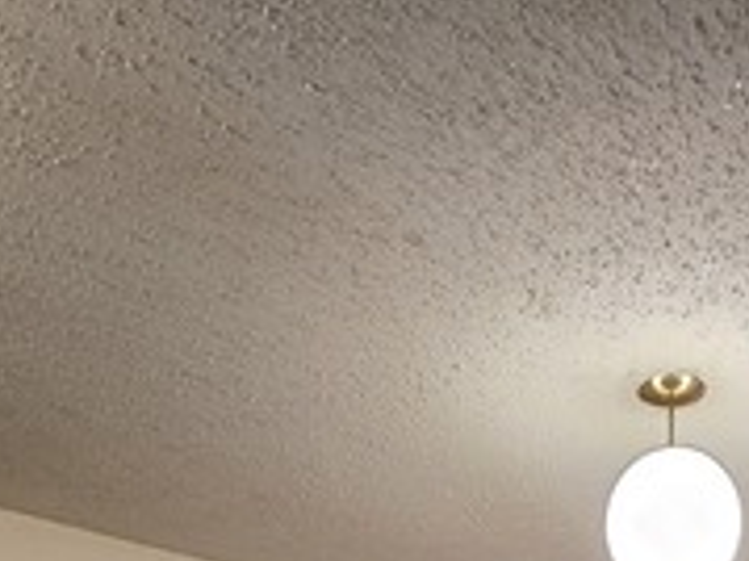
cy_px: 1252
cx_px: 561
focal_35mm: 58
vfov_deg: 16.1
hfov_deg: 32.6
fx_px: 1254
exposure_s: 1/60
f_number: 2.2
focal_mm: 2.2
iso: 1250
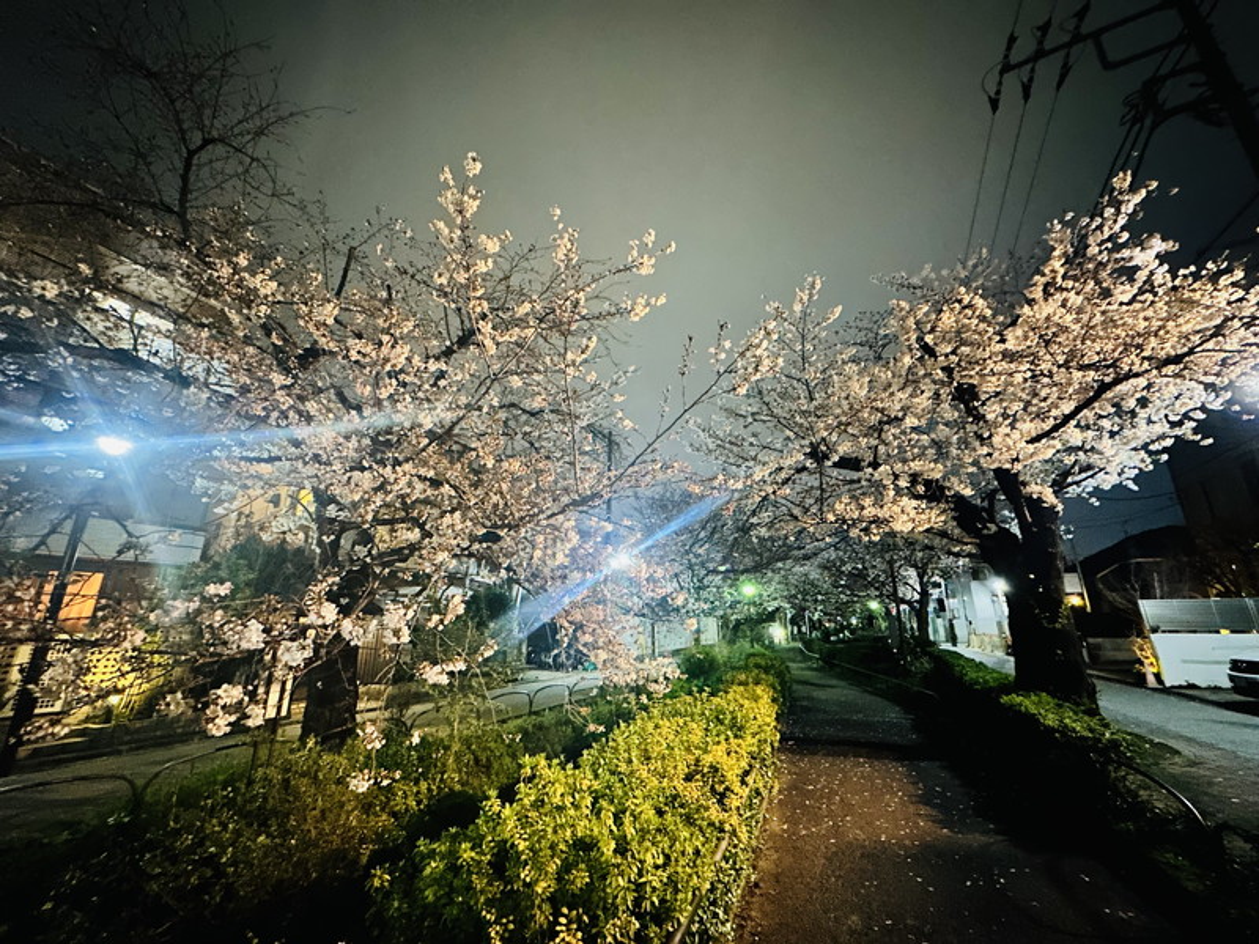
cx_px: 630
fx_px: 509
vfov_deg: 85.7
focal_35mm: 14
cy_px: 472
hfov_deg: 102.1
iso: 1250
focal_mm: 2.22
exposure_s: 1/8
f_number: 2.2
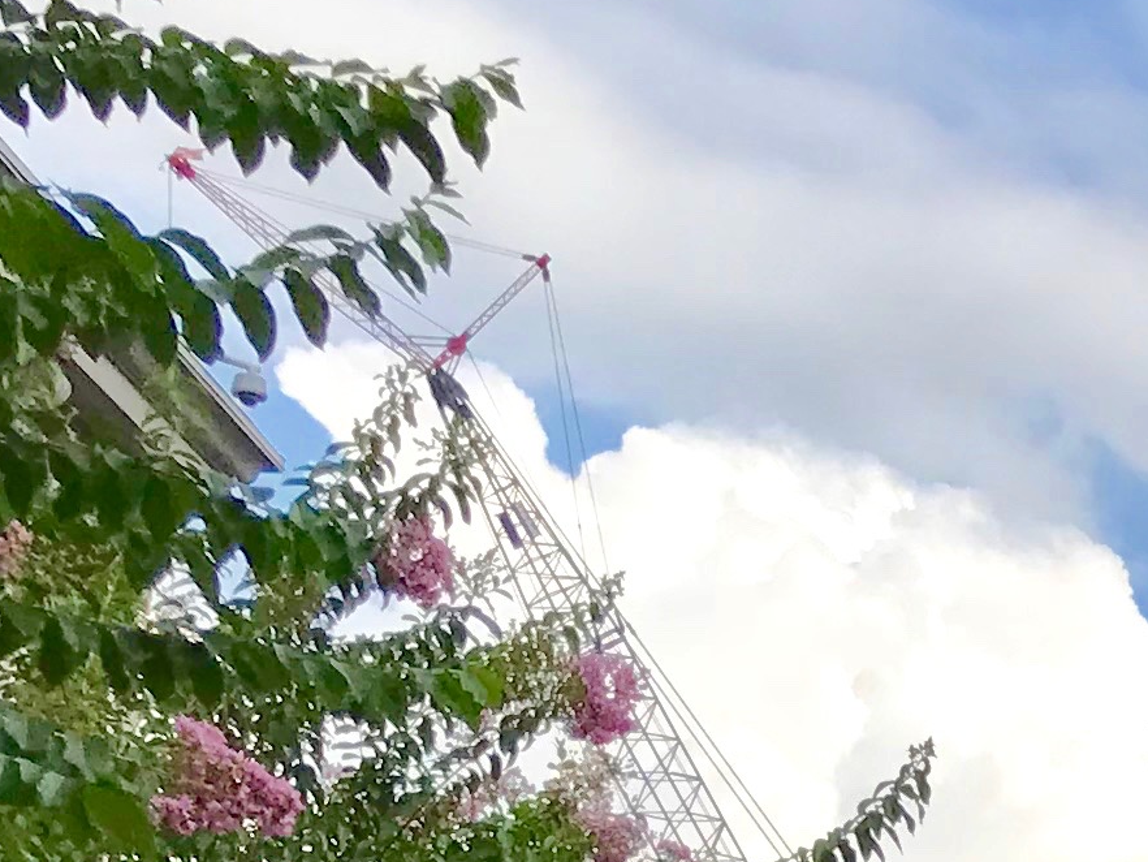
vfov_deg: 10.9
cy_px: 1512
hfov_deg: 13.4
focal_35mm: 128
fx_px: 4246
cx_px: 2257
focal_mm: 3.99
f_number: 1.8
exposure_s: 1/1842
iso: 20
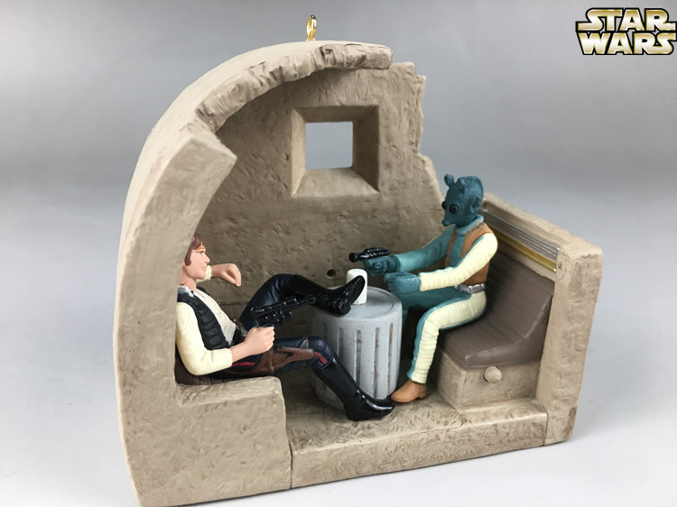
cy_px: 254
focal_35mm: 29
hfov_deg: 61.7
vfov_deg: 48.2
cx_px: 338
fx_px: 567
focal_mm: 4.15
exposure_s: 1/33
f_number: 2.2
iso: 50
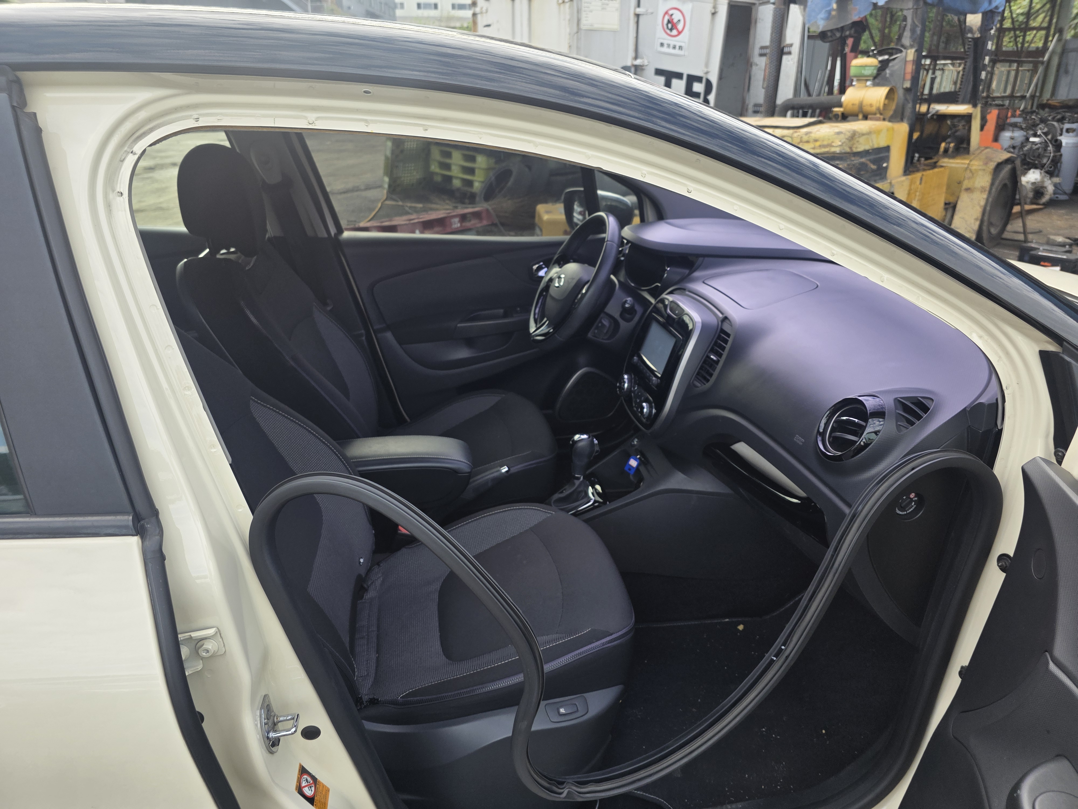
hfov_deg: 73.9
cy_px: 404
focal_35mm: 23
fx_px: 716
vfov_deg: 58.9
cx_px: 539
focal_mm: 6.3
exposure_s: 1/359
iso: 40
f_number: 1.7
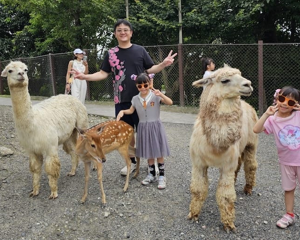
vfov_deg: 51.3
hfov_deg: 62.1
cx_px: 164
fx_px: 249
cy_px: 102
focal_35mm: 28
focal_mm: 6.3
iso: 12
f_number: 1.7
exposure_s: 1/120
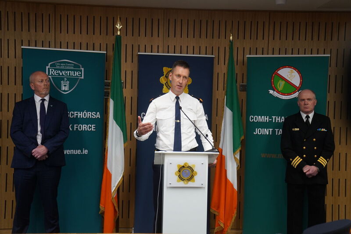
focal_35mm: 49
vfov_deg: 27.5
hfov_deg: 40.4
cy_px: 117
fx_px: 478
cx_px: 176
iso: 1600
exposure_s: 1/400
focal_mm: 49
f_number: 2.8
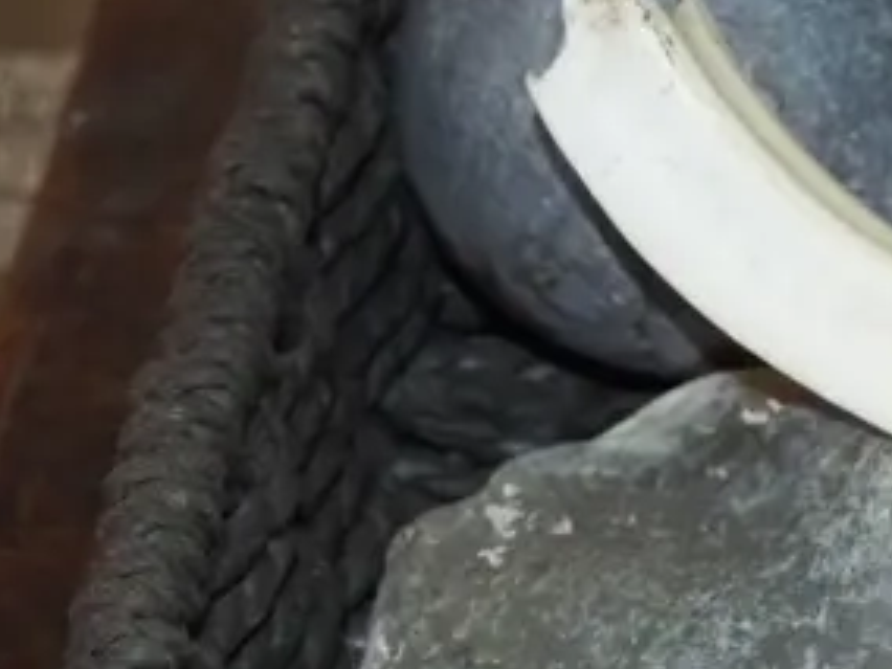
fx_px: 4638
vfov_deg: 8.2
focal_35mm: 180
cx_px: 1558
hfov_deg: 10.4
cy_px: 345
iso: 2500
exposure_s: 1/160
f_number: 6.3
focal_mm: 25
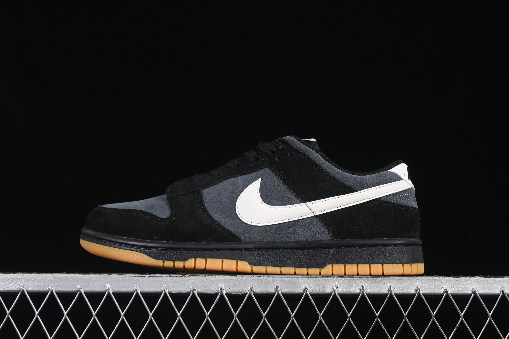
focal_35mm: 75
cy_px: 170
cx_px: 254
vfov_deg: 18.2
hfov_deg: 27.0
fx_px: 1060
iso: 160
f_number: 6.3
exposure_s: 1/50
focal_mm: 50
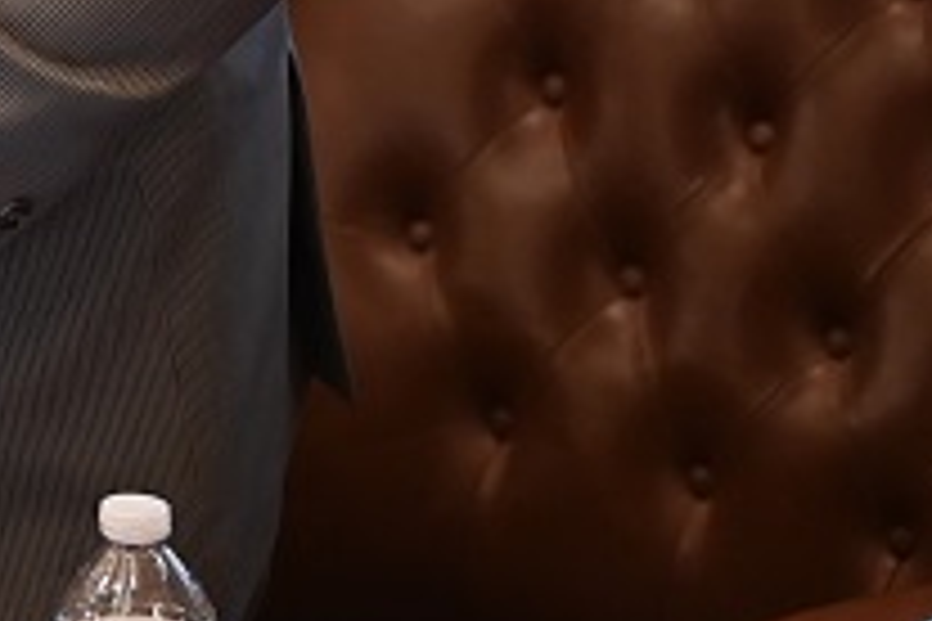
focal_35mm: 926
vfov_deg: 1.5
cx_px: -1022
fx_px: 23971
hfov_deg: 2.2
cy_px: -338
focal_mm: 160
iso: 3200
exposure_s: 1/200
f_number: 3.2
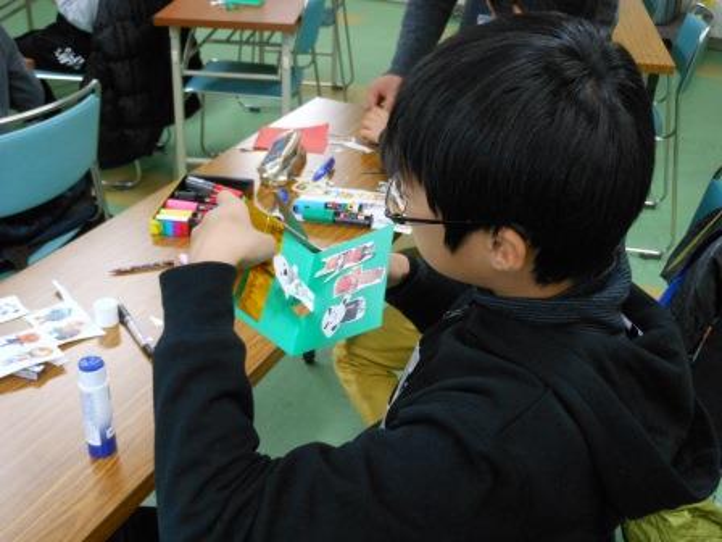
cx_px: 361
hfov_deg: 42.1
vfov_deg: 32.2
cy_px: 271
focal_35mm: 45
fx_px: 939
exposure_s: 1/25
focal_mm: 8.1
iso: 400
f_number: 4.6
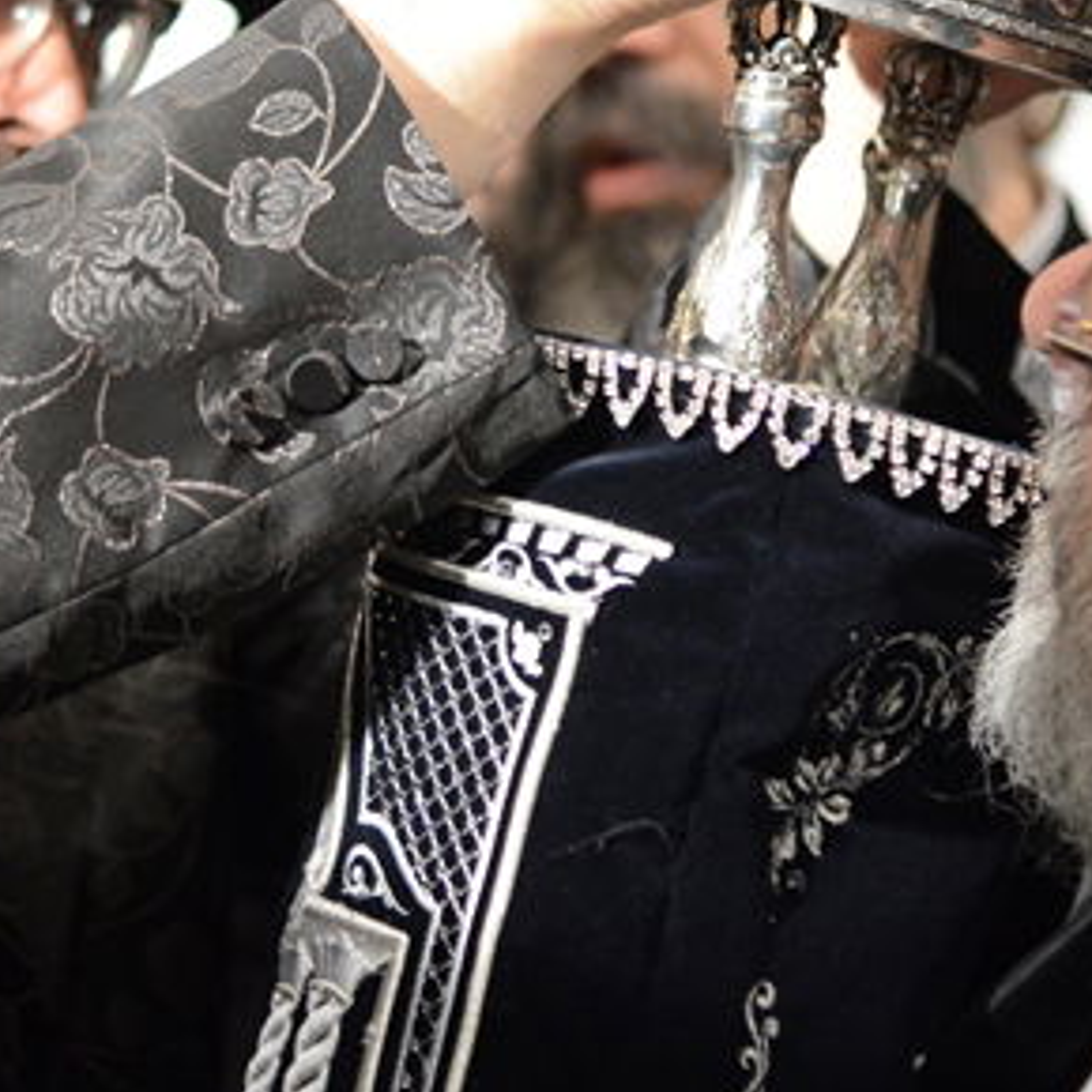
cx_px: 267
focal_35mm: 105
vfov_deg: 16.4
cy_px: 190
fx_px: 3747
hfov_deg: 16.5
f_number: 2.8
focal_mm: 35
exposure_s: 1/200
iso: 3200
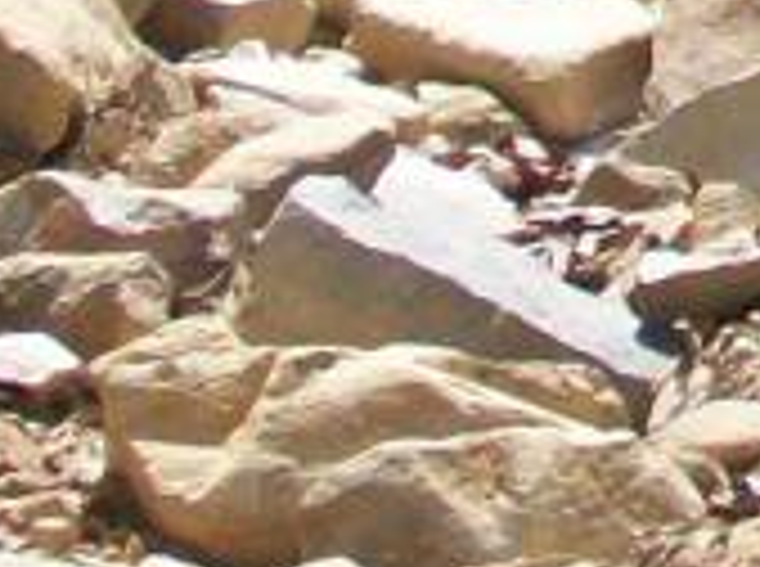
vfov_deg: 3.4
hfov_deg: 4.6
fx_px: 9311
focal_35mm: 425
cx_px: 1889
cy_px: -1143
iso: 80
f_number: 3.8
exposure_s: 1/546
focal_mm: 11.6
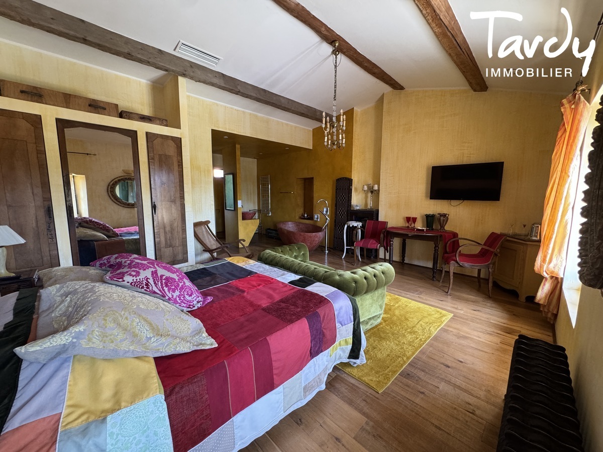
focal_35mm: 14
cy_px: 226
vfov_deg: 85.7
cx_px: 302
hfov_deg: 102.1
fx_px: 244
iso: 400
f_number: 2.2
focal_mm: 2.22
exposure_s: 1/60
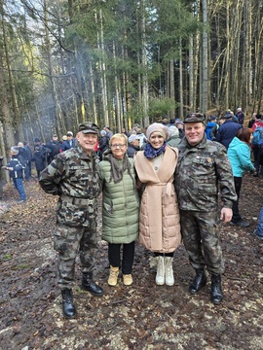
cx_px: 132
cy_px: 175
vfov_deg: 73.9
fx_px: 233
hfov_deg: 58.9
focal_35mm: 23
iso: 250
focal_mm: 6.3
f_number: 1.7
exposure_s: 1/180
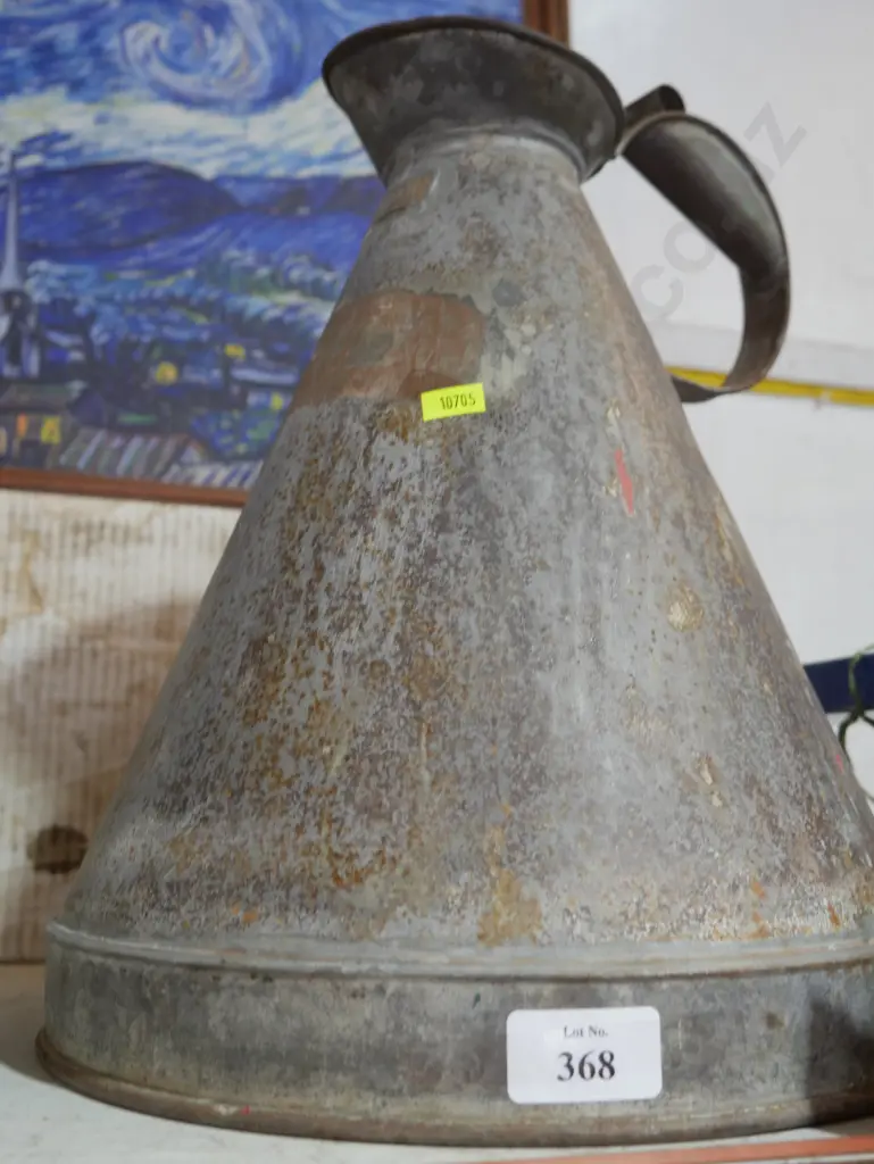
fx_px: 1278
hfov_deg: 37.8
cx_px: 437
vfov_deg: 49.0
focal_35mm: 38
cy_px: 582
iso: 500
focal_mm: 19
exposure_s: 1/60
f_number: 4.1
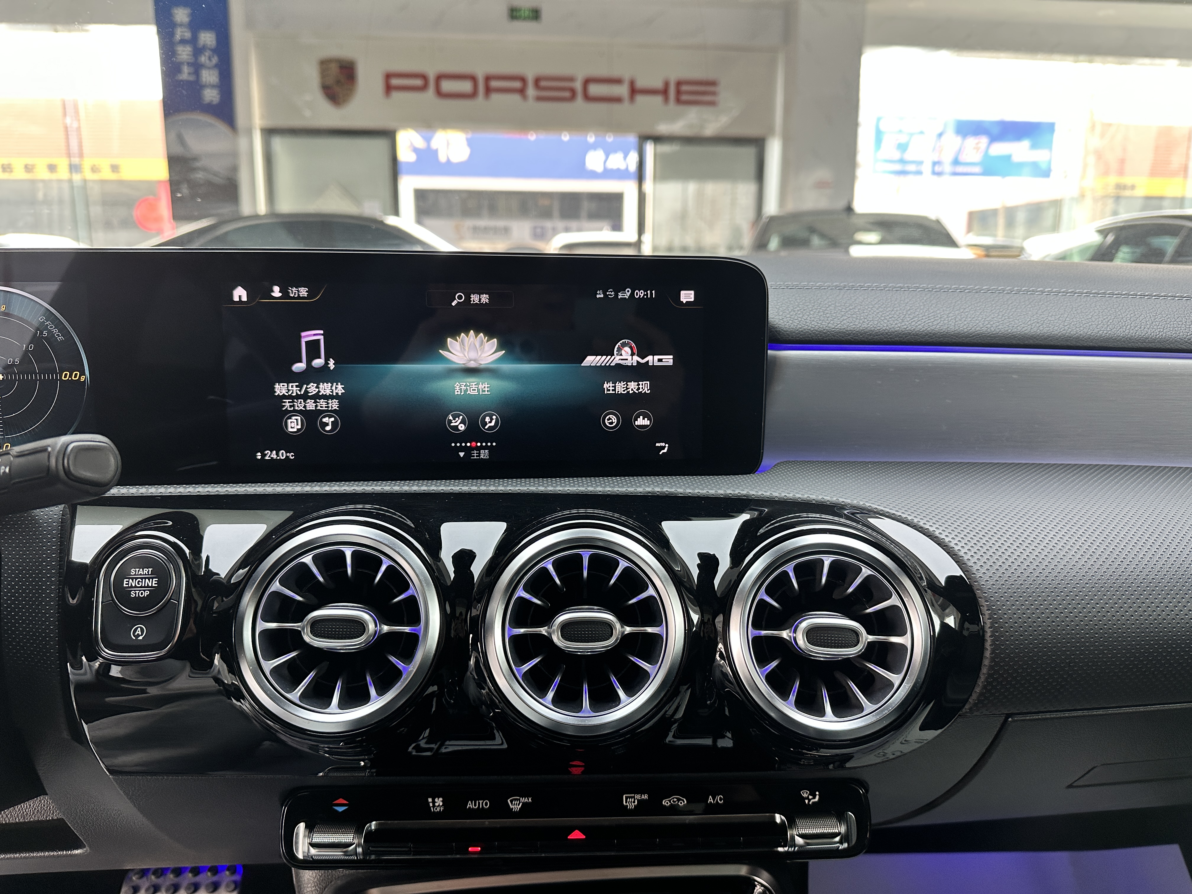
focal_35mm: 24
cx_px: 596
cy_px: 447
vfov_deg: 56.8
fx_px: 826
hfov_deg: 71.6
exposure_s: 1/114
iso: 160
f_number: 1.78
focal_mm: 6.86
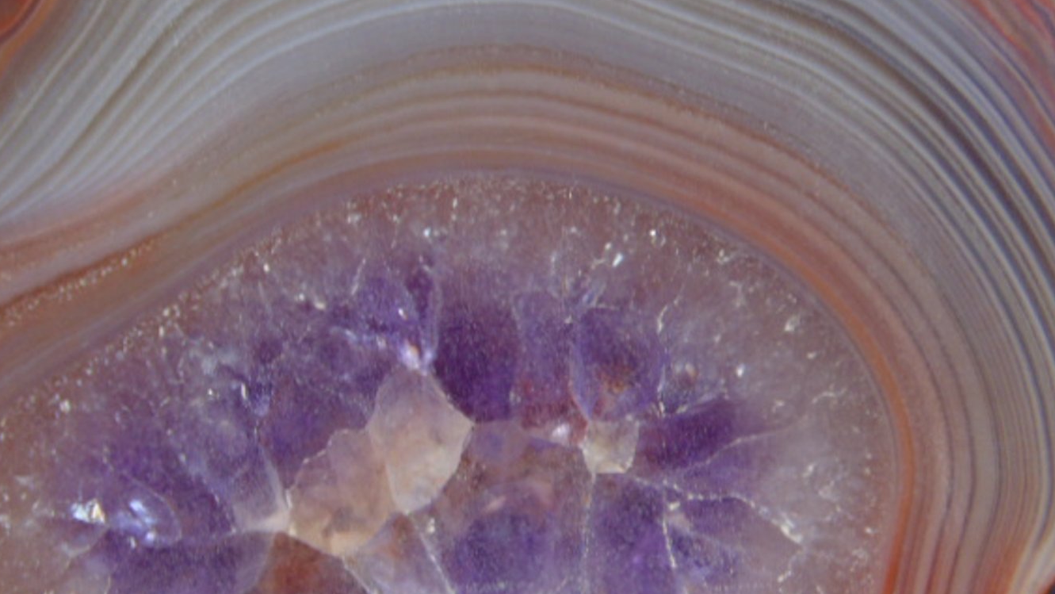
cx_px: 475
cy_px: 330
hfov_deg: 11.2
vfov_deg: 6.3
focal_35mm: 192
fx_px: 5372
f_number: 5.2
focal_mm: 27.8
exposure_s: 1/30
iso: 160
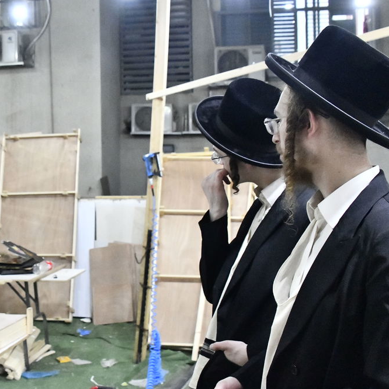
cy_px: 178
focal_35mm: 50
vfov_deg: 34.0
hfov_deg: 32.8
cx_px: 61
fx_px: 636
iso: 8000
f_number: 5.6
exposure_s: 1/160
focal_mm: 28
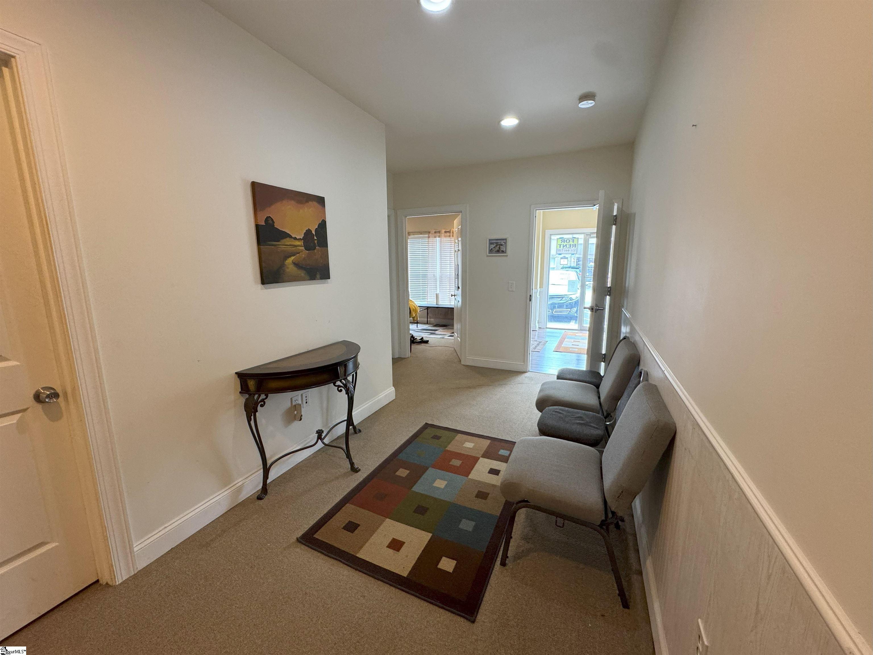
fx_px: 353
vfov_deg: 85.7
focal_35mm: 14
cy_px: 328
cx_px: 436
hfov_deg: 102.1
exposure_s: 1/60
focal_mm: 2.22
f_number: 2.2
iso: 200
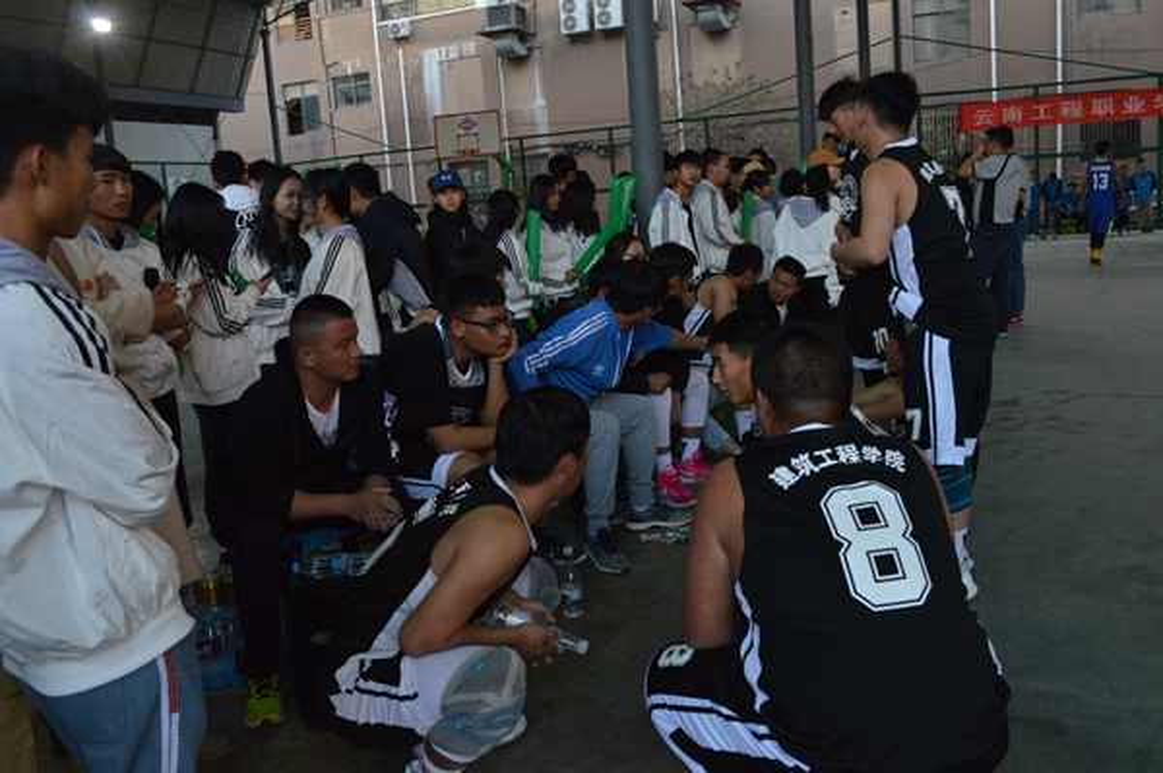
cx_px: 582
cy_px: 386
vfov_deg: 43.5
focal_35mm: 30
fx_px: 968
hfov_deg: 62.0
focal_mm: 20
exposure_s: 1/160
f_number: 7.1
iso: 1600
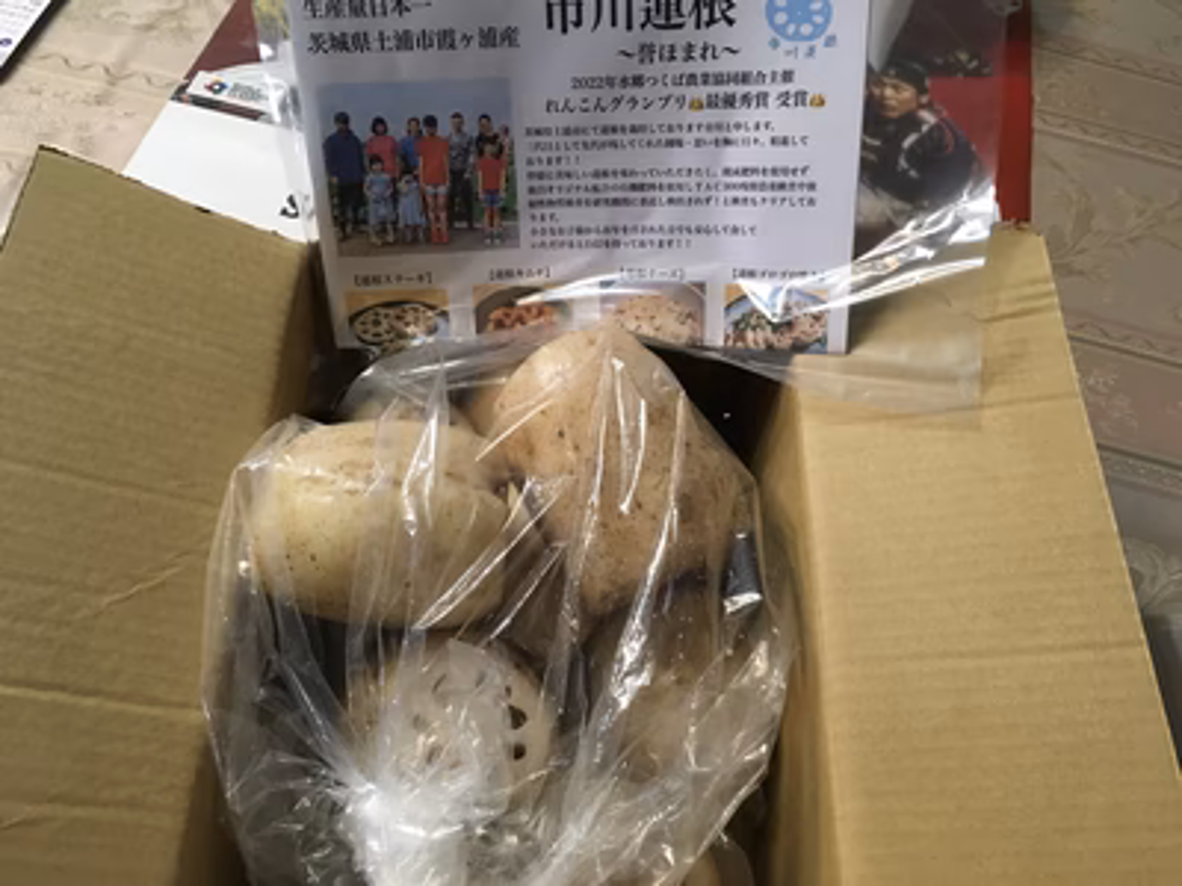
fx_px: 990
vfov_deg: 48.2
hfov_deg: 61.7
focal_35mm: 29
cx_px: 591
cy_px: 443
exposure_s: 1/30
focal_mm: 4.15
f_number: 2.2
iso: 125
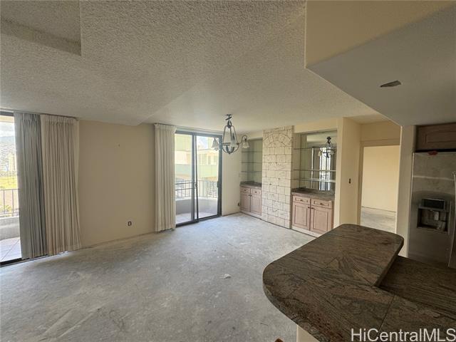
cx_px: 228
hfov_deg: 102.1
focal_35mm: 14
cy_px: 171
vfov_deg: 85.7
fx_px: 184
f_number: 2.2
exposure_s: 1/99
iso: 64
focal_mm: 2.22
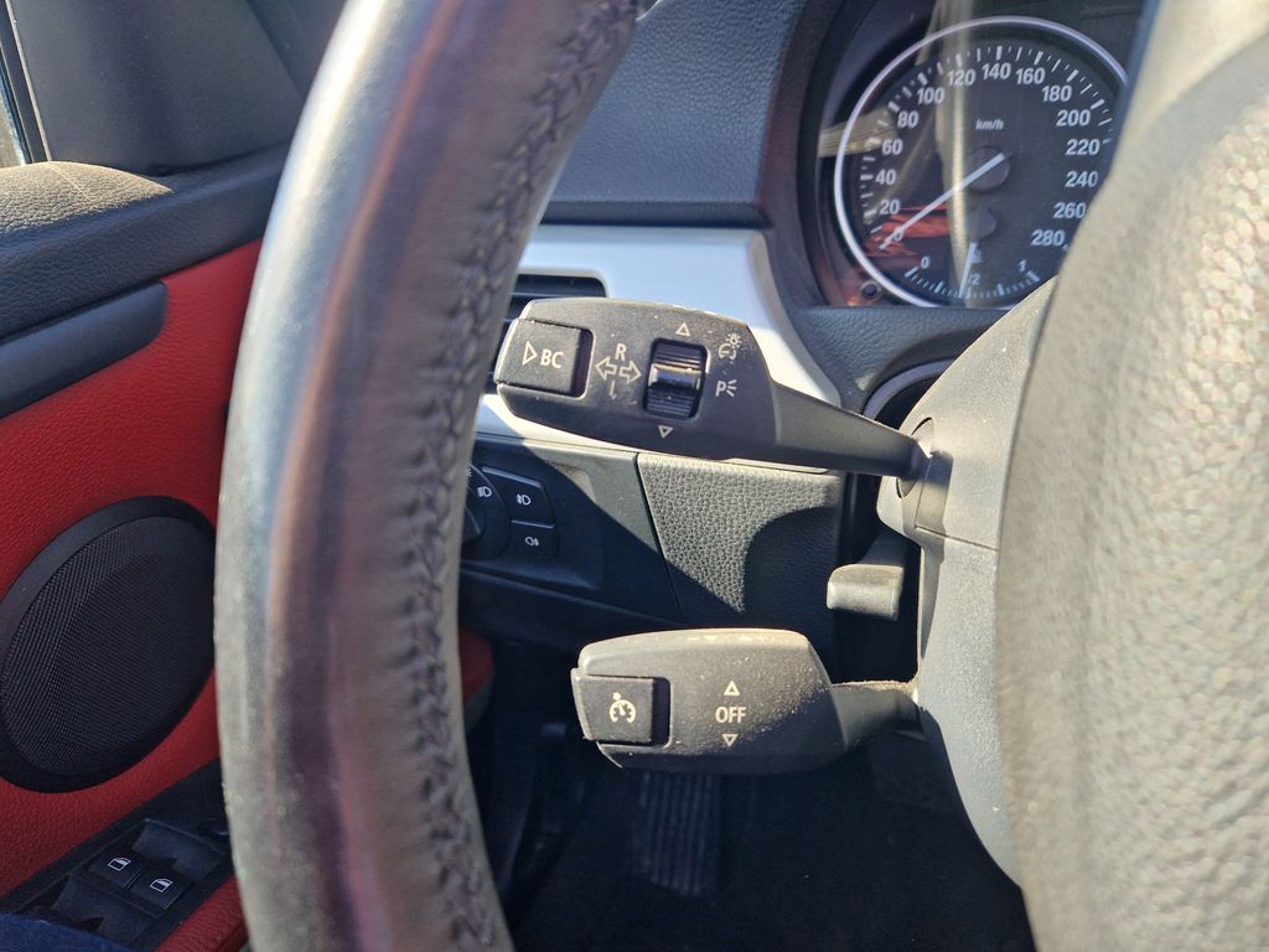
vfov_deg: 58.9
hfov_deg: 73.9
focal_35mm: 23
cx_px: 634
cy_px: 476
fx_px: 843
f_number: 1.8
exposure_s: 1/180
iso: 50
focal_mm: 5.4
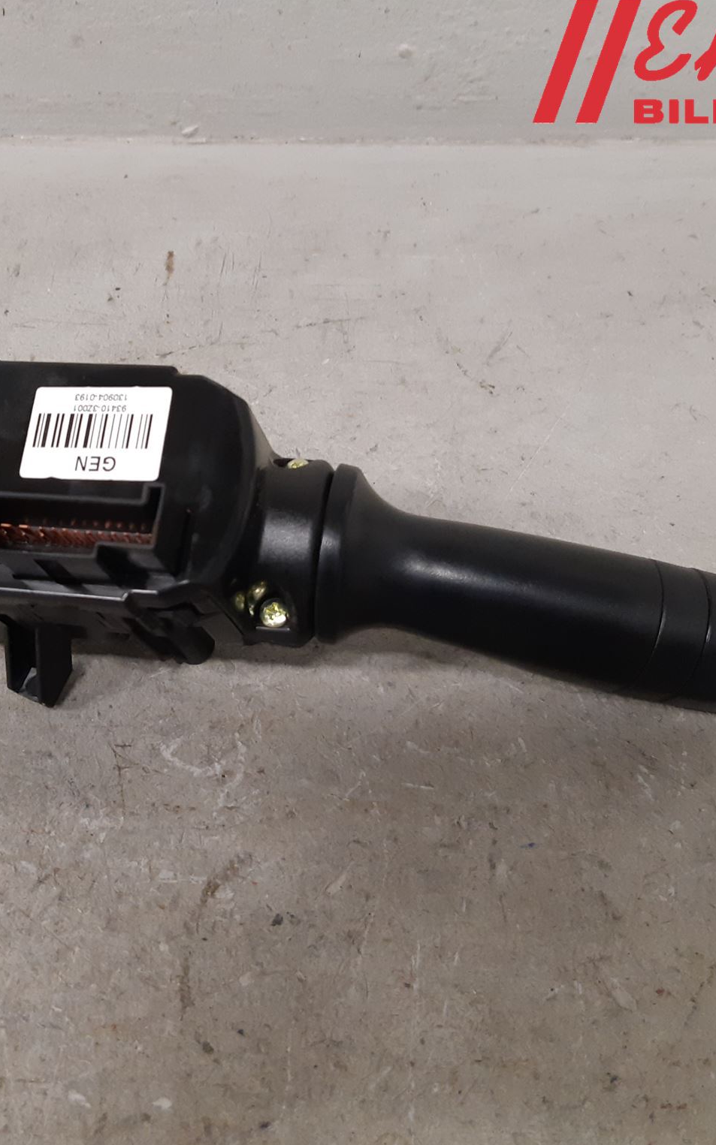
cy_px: 573
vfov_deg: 52.8
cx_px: 225
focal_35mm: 37
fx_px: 1155
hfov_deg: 34.0
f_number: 1.7
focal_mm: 3.93
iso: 250
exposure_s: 1/50
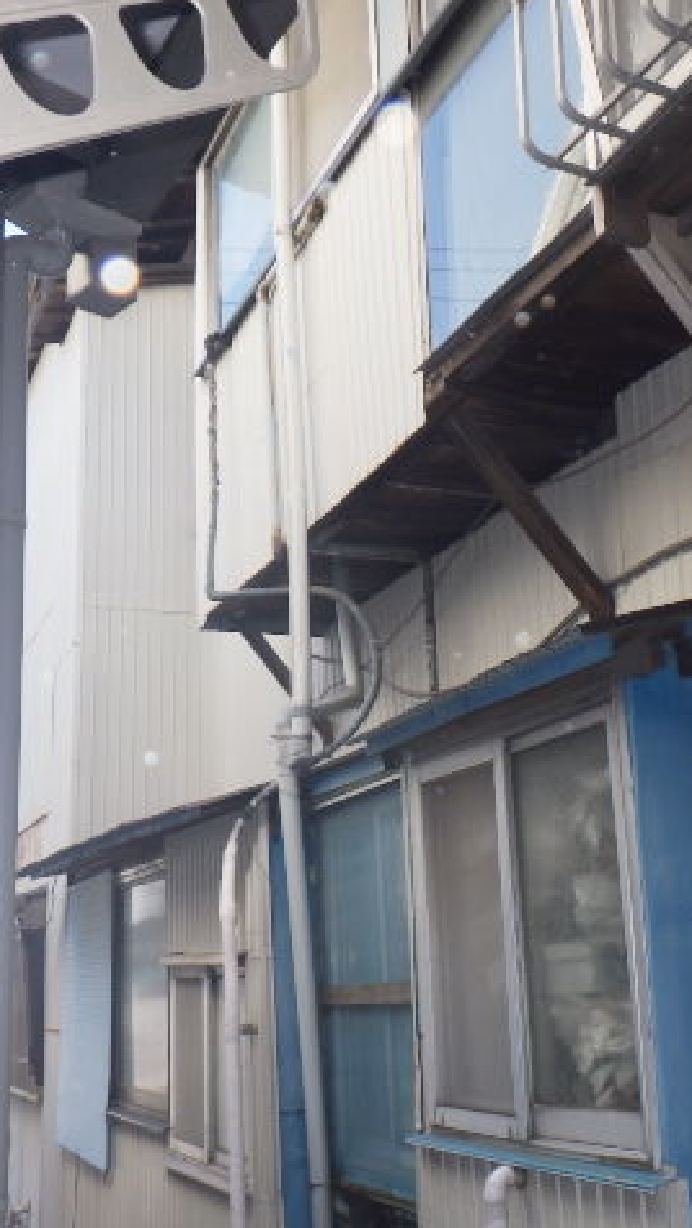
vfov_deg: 49.4
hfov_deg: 28.9
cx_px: 431
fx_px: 1336
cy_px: 611
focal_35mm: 41
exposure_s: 1/250
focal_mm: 5
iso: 250
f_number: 4.2
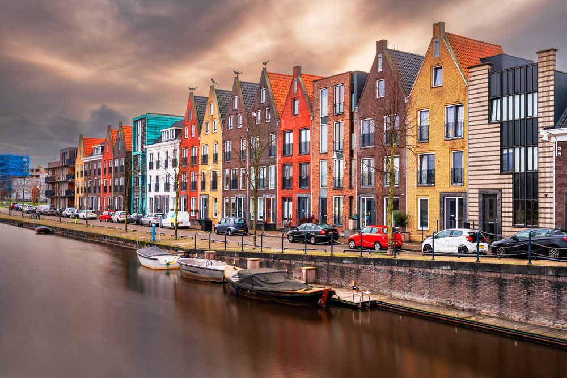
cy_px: 189
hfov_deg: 50.7
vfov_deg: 35.1
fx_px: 599
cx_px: 284
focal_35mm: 38
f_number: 8
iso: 100
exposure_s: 30
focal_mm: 38
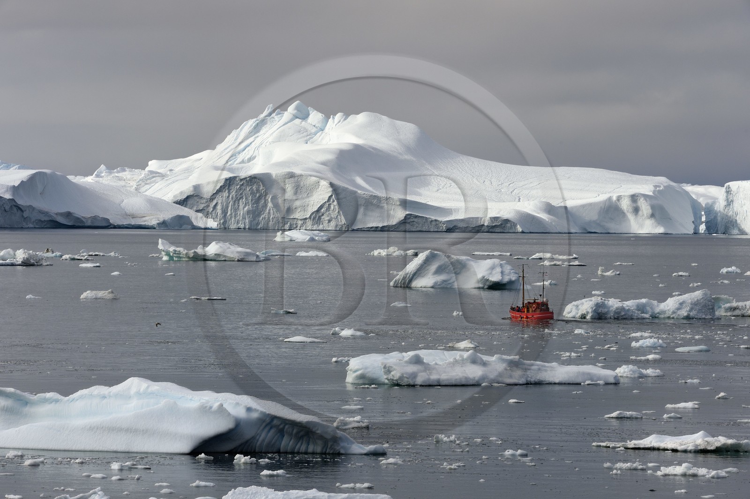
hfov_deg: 7.4
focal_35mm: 280
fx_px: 5828
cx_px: 375
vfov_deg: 4.9
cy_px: 250
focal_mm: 280
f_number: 14
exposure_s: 1/640
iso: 400
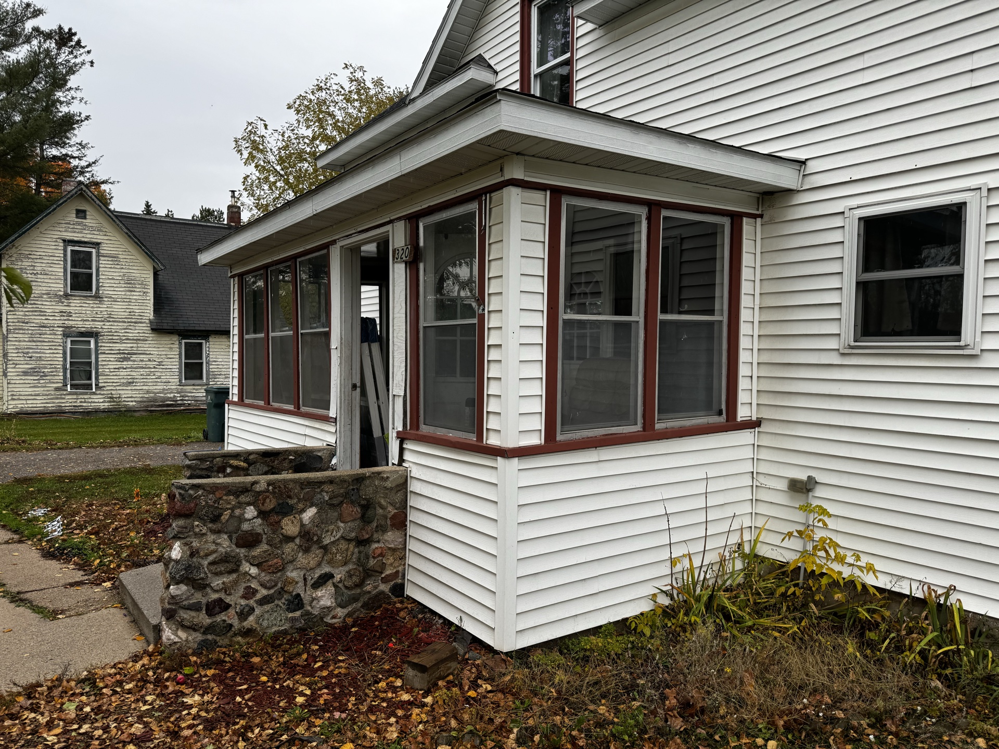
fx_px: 693
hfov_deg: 71.6
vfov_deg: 56.8
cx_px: 500
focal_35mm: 24
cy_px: 374
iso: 80
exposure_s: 1/433
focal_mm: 6.86
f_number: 1.78
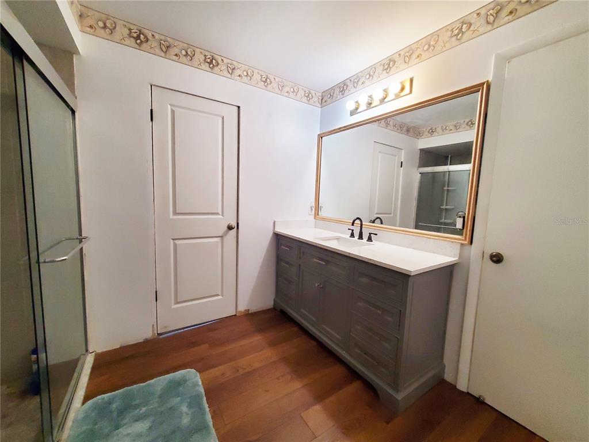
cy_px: 221
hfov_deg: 106.2
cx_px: 294
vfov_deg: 89.9
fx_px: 221
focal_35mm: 13
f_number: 2.2
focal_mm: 1.8
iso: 250
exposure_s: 1/60
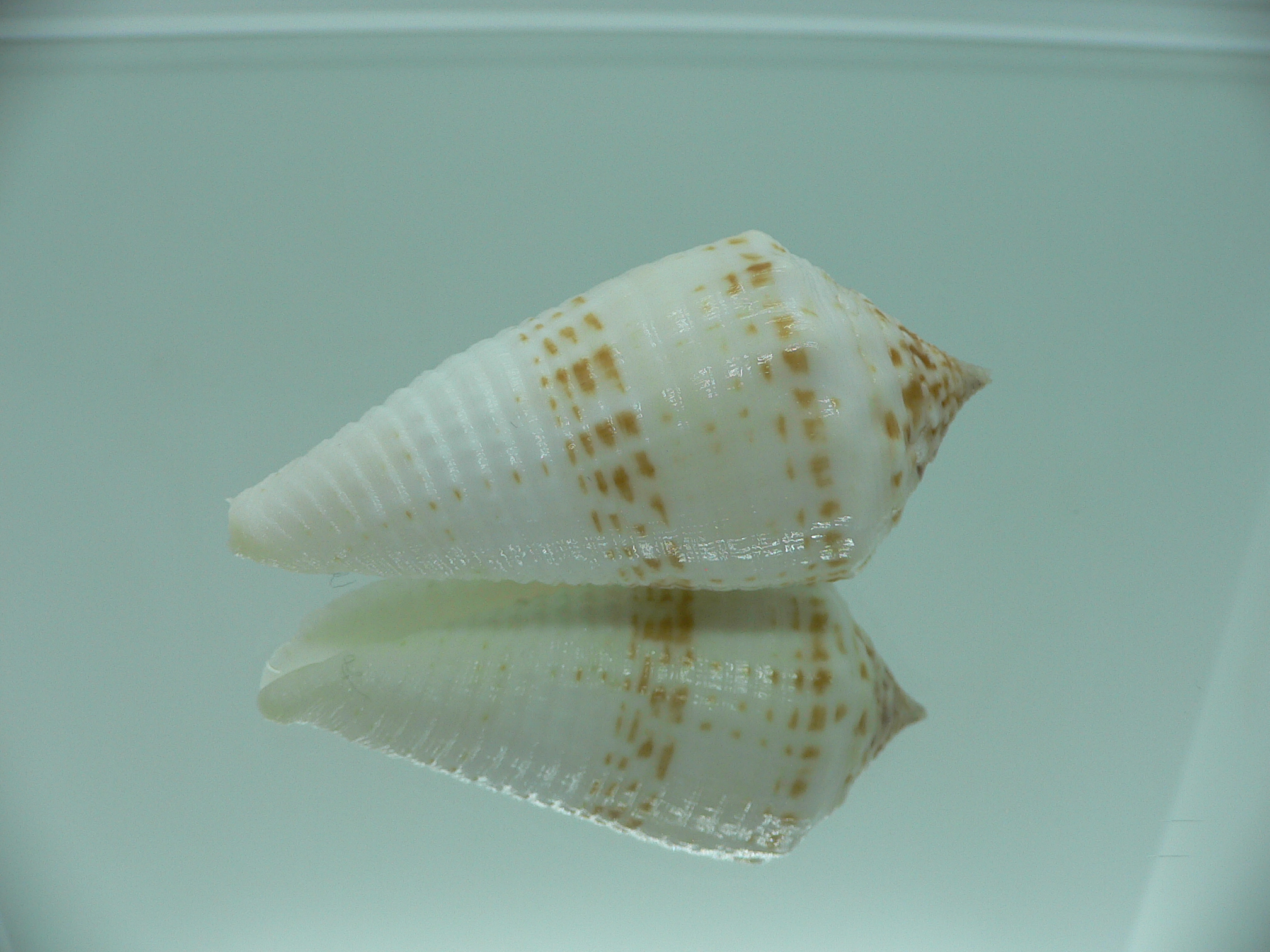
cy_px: 476
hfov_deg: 52.6
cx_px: 635
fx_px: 1284
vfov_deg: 40.7
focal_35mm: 35
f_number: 2.8
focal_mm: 4.6
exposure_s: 1/80
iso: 80
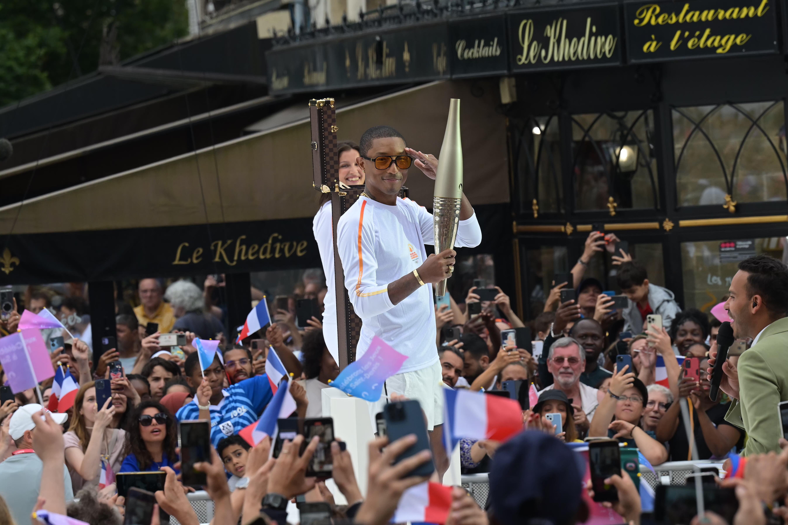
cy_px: 262
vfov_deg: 7.6
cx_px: 394
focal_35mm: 180
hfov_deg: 11.4
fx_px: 3939
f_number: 4.5
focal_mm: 120
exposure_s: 1/1250
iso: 500
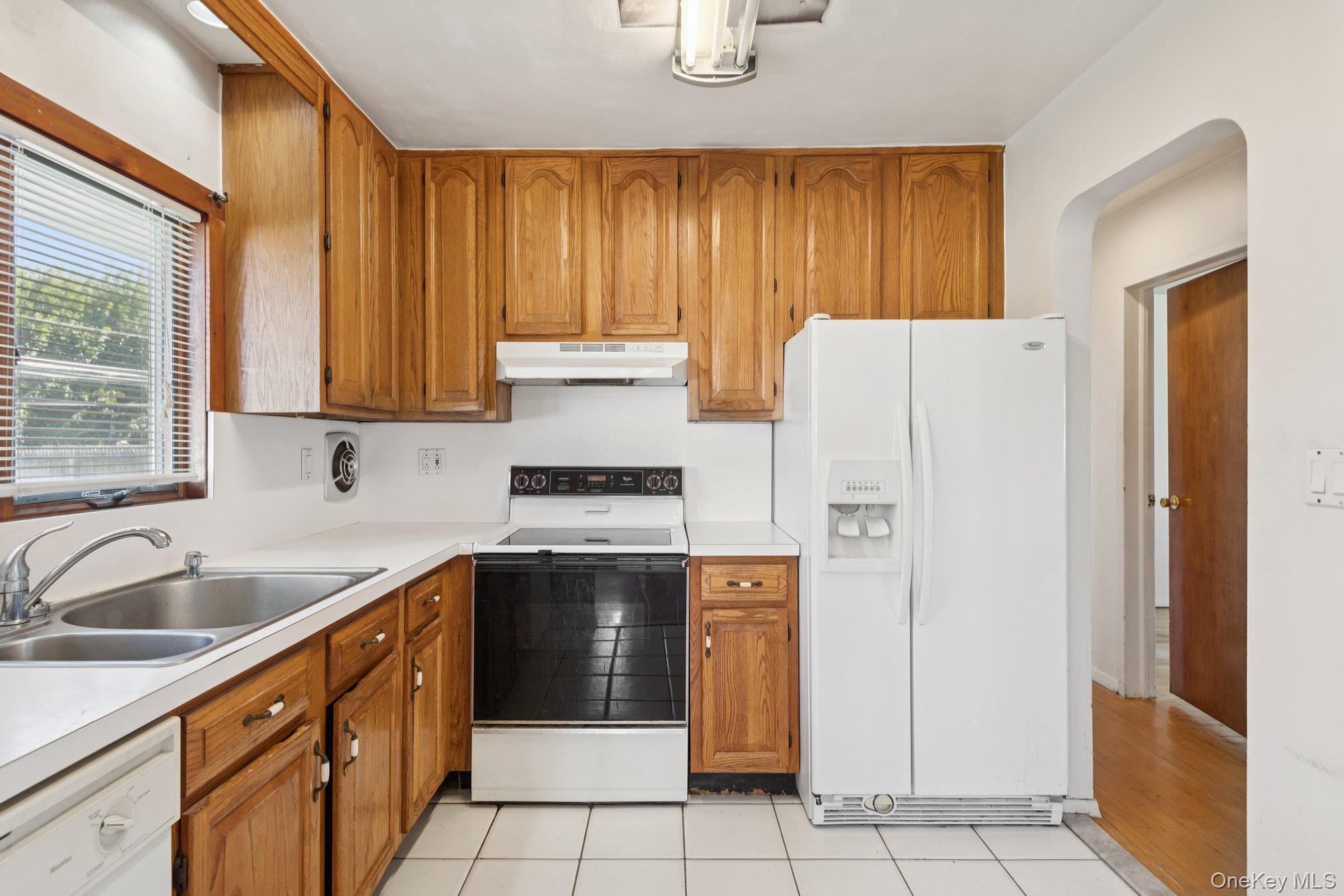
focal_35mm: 18
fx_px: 672
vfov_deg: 67.4
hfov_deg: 90.0
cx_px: 672
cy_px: 448
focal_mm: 18
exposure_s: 1/5
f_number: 8
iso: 160
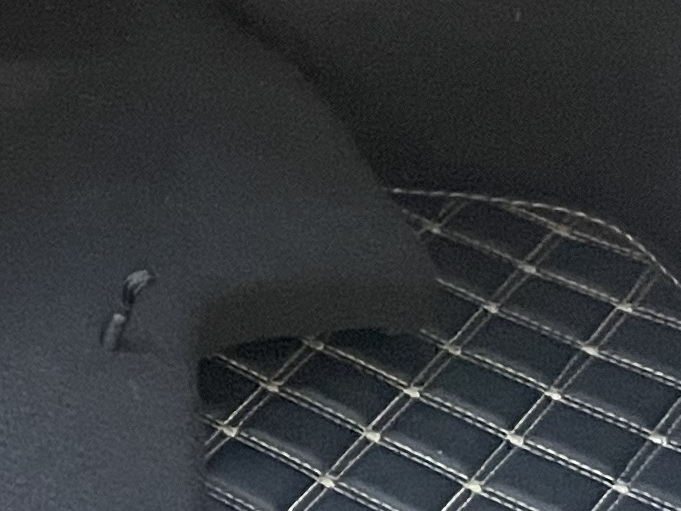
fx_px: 3030
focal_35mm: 154
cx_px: -1135
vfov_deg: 9.2
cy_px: -414
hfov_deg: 10.4
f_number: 1.6
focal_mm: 4.2
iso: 500
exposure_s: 1/54
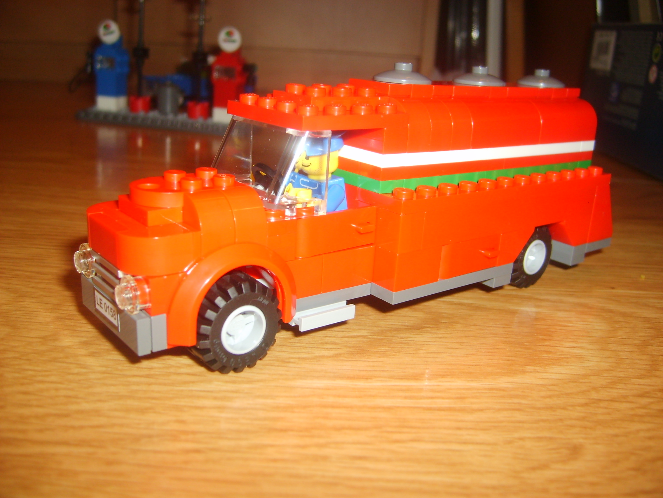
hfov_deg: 52.6
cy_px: 249
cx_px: 332
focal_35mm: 35
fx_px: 670
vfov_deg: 40.7
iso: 100
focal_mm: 5.8
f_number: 2.8
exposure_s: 1/45
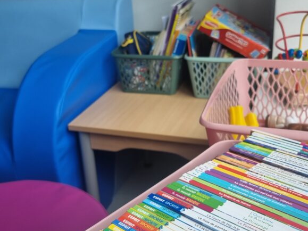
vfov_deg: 31.5
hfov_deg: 41.1
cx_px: 128
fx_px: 409
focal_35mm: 46
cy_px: 113
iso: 50
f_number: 1.8
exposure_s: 1/355
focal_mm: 5.4
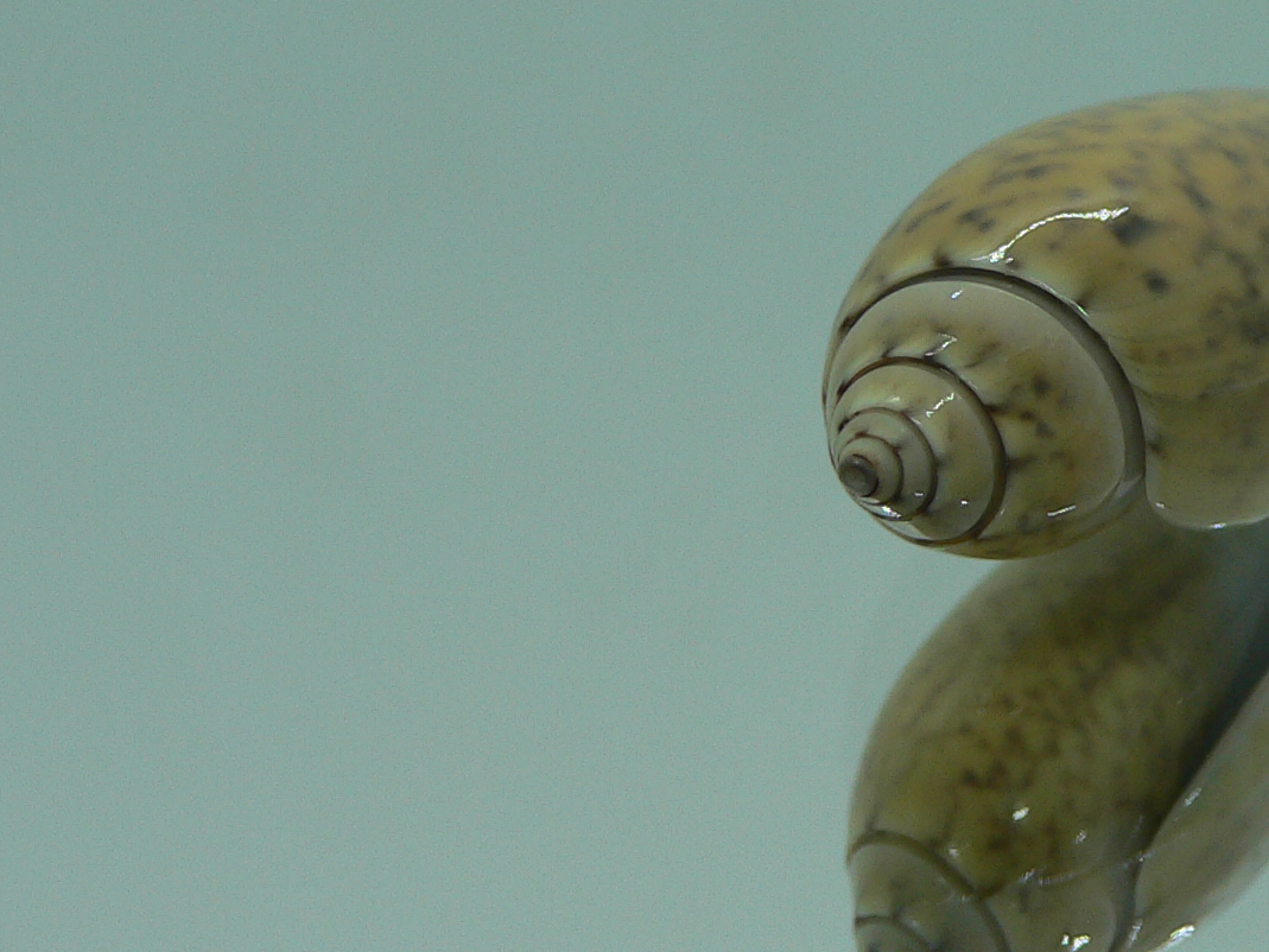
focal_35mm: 66
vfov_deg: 22.2
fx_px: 2420
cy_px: 425
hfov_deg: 28.2
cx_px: 1169
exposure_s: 1/80
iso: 80
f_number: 2.8
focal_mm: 4.6
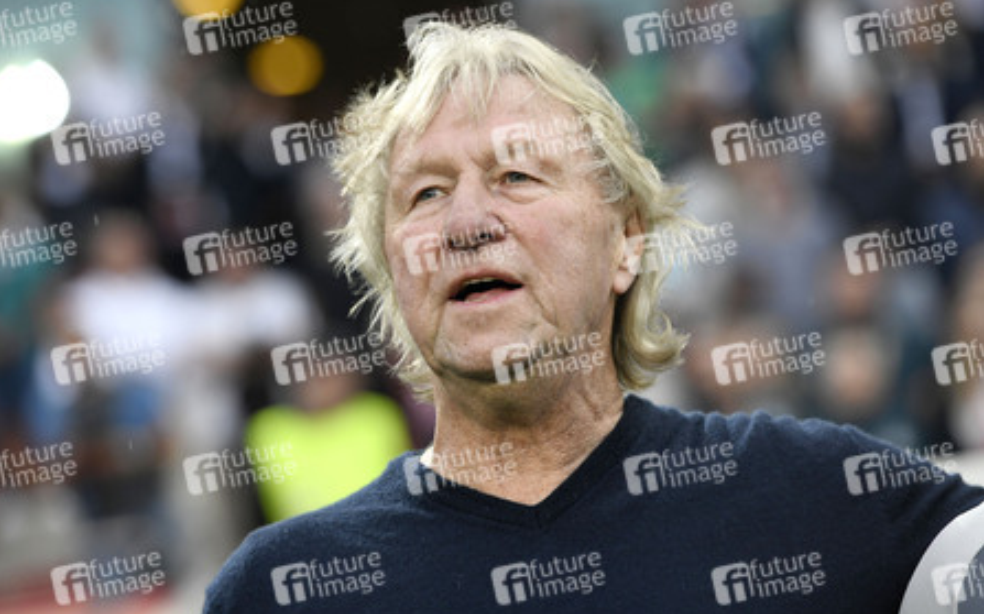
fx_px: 4959
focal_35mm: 185
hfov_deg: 11.3
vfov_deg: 7.1
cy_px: 304
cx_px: 490
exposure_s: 1/640
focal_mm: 180
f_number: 4.5
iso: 1600
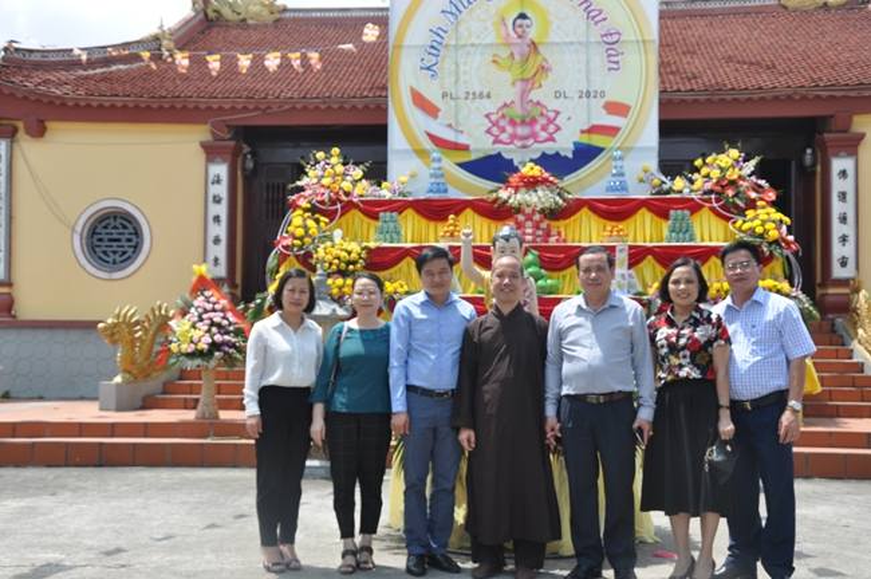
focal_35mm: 48
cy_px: 290
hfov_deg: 41.2
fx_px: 1160
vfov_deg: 28.0
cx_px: 436
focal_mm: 32
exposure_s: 1/320
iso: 200
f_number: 9
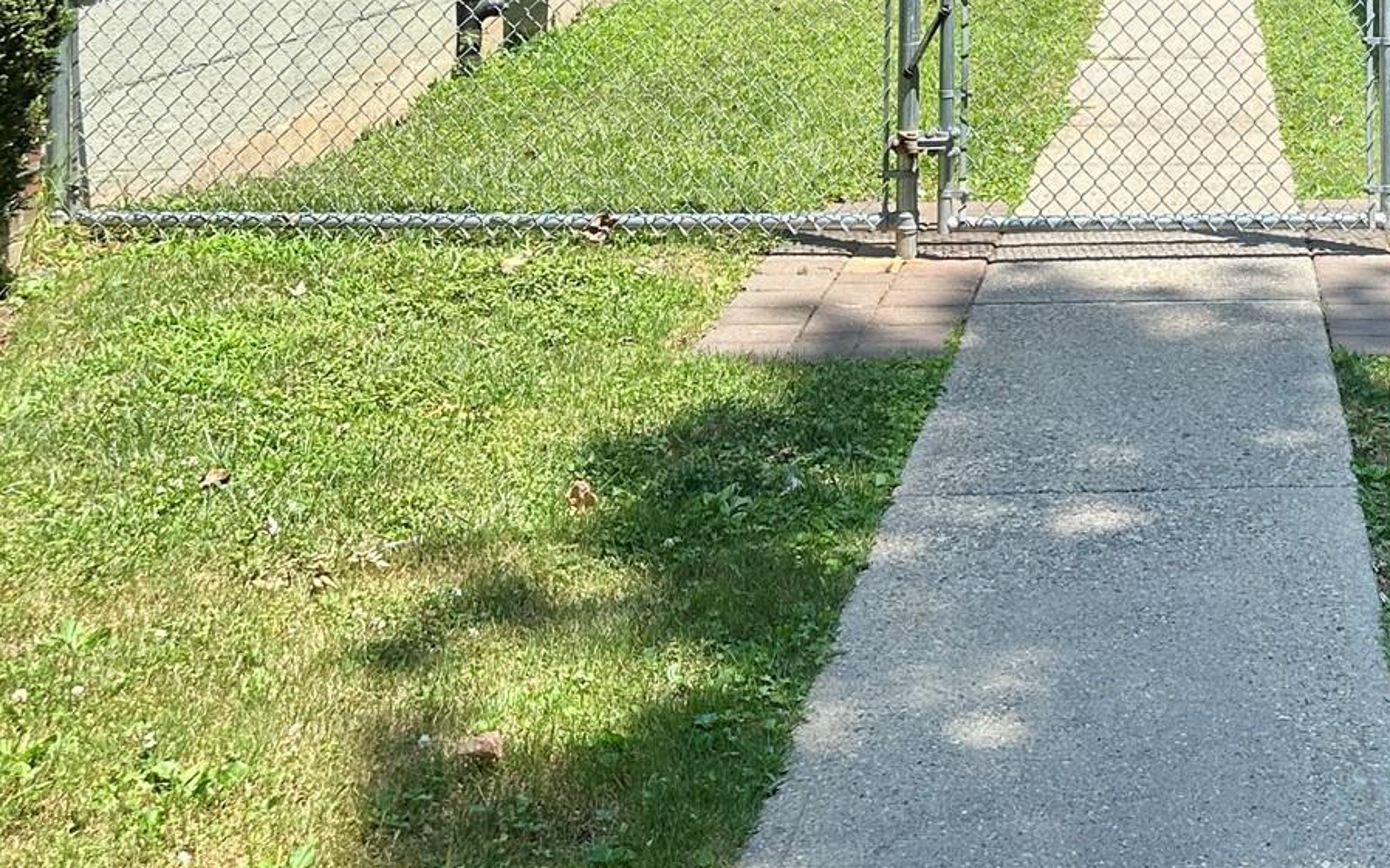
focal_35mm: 58
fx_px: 2197
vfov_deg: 20.7
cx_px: 1286
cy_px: -215
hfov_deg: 33.1
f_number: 1.78
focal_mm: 6.86
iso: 80
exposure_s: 1/1473
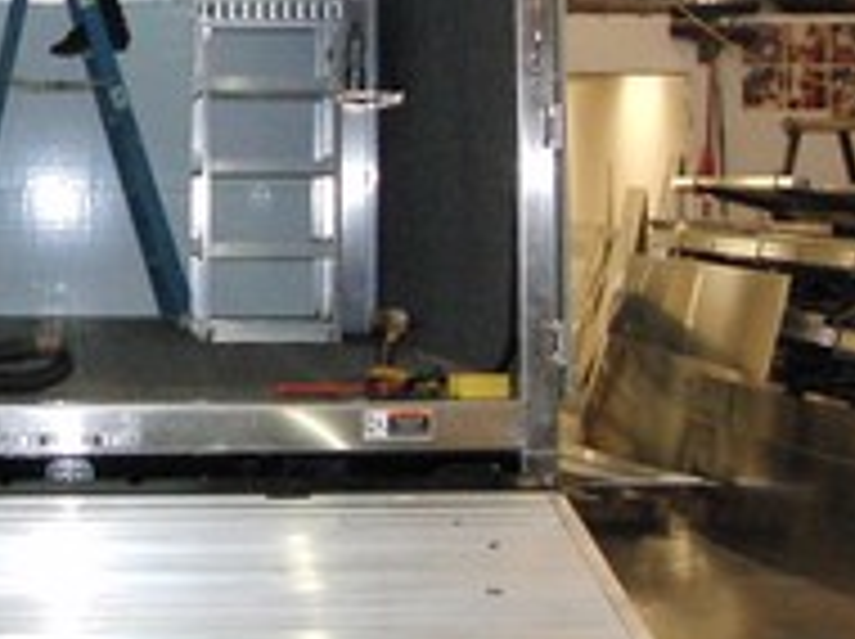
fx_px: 2368
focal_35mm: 96
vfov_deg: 15.1
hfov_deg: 20.1
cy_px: 25
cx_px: 90
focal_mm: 4.6
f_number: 2.8
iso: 400
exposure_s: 1/60
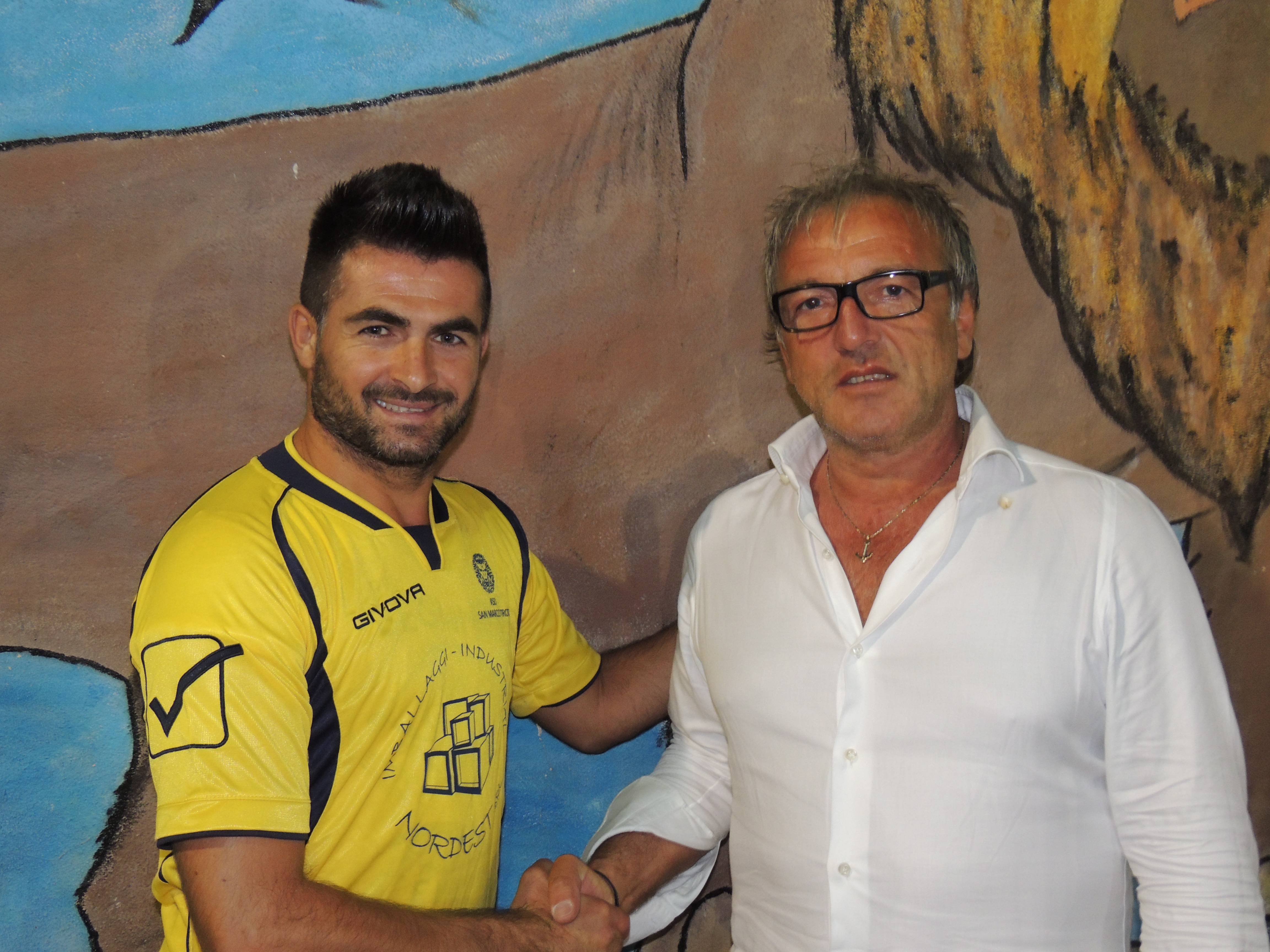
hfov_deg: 52.6
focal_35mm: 35
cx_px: 635
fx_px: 1284
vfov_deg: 40.7
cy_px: 476
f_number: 3.3
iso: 400
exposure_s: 1/3
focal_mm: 6.2
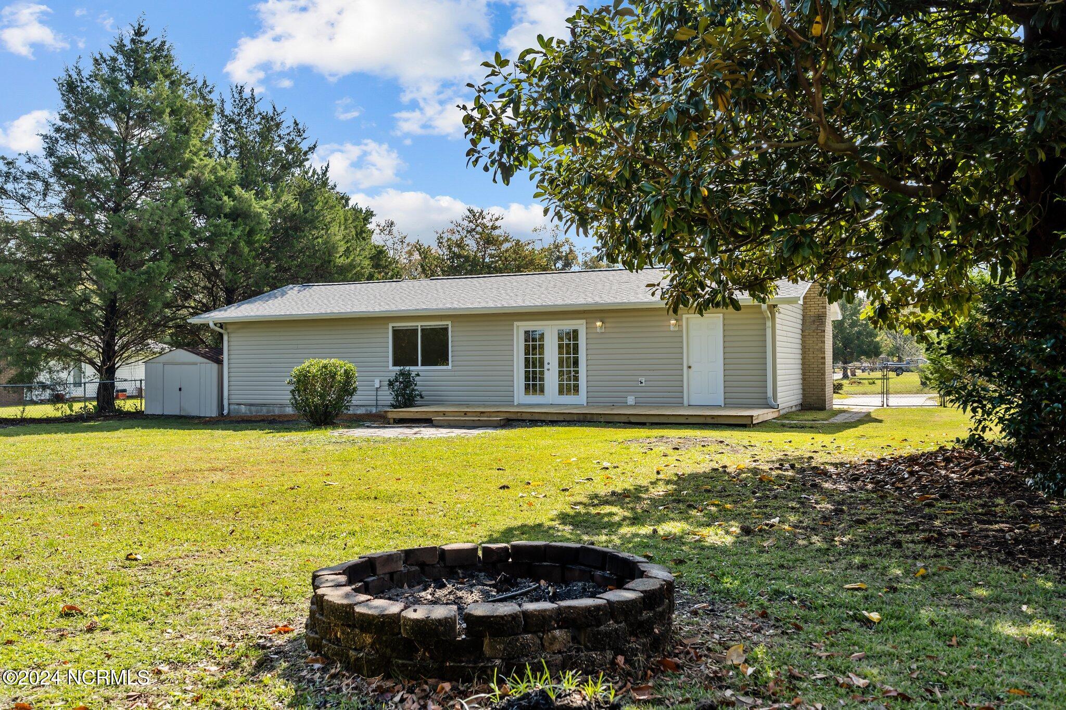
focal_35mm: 30
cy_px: 355
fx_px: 888
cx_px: 533
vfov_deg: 43.6
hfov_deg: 61.9
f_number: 7.1
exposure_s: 1/125
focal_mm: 30
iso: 64
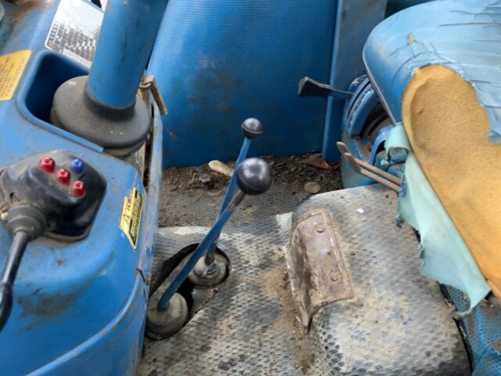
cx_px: 250
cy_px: 188
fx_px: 420
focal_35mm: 29
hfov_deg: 61.7
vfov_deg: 48.2
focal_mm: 3
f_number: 1.8
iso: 125
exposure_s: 1/60
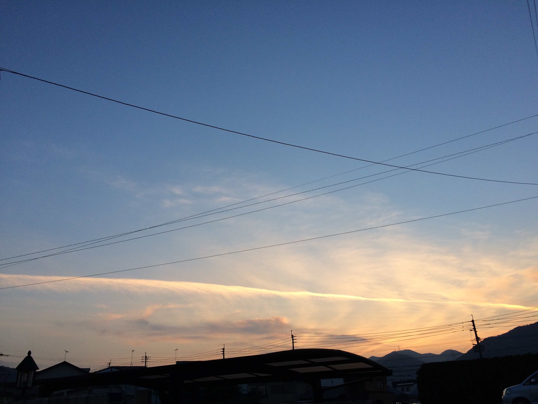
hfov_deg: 61.7
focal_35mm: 29
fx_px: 451
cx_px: 269
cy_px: 202
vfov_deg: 48.2
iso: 32
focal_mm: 4.15
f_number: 2.2
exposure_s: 1/187
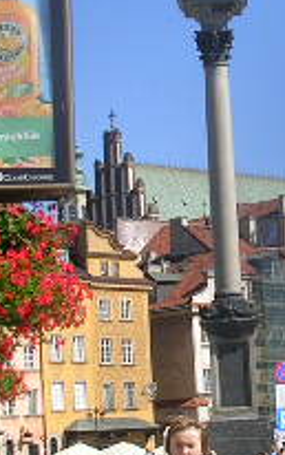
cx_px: 270
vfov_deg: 16.7
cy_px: 239
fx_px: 1551
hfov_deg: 10.4
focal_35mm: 125
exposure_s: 1/313
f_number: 5.6
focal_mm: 5.8
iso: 50
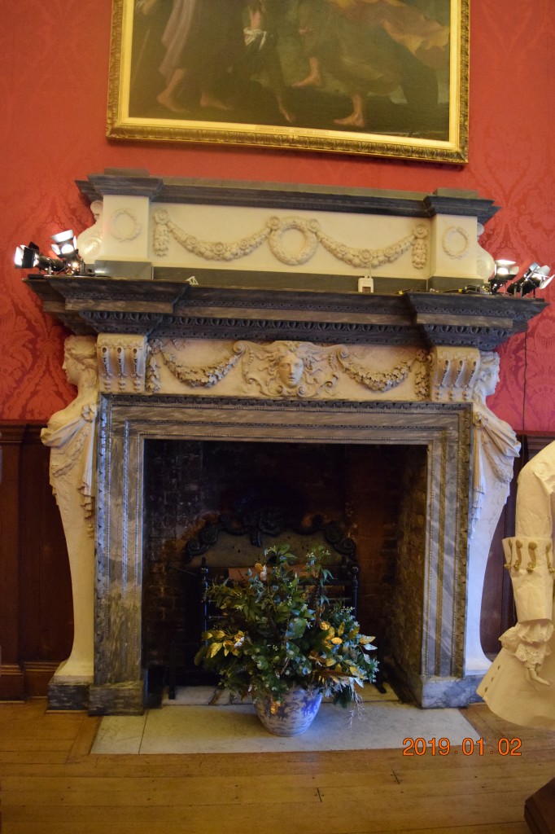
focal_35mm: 27
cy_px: 417
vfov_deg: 67.4
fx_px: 625
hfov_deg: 47.9
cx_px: 278
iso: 6400
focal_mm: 18
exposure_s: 1/30
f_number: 3.5
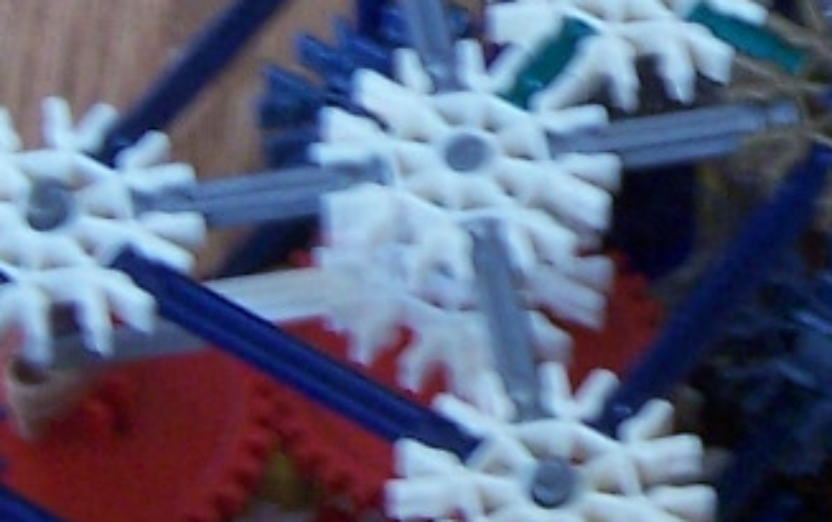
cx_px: 733
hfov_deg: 10.4
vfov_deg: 6.5
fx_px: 4562
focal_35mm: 201
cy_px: 51
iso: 140
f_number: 4
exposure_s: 1/8
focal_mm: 6.7
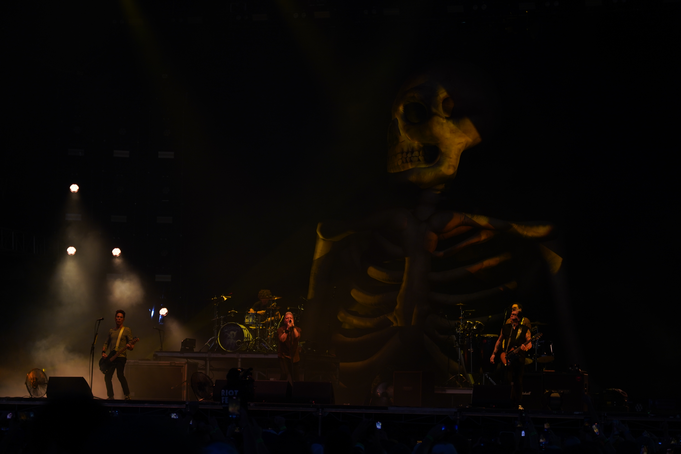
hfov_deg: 19.5
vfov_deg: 13.0
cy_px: 227
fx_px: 1986
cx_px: 340
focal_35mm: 105
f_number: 4
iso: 500
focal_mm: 105
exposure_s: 1/125
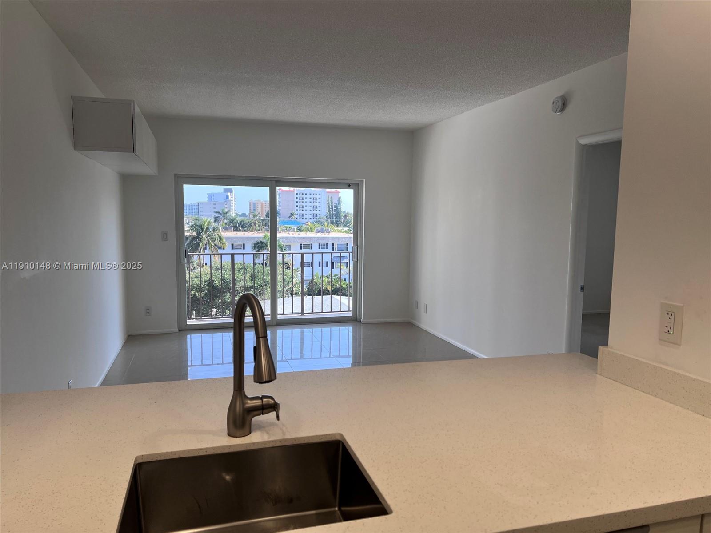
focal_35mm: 26
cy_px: 266
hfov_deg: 67.3
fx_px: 534
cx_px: 356
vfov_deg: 53.1
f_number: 1.5
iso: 40
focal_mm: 5.7
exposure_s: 1/243
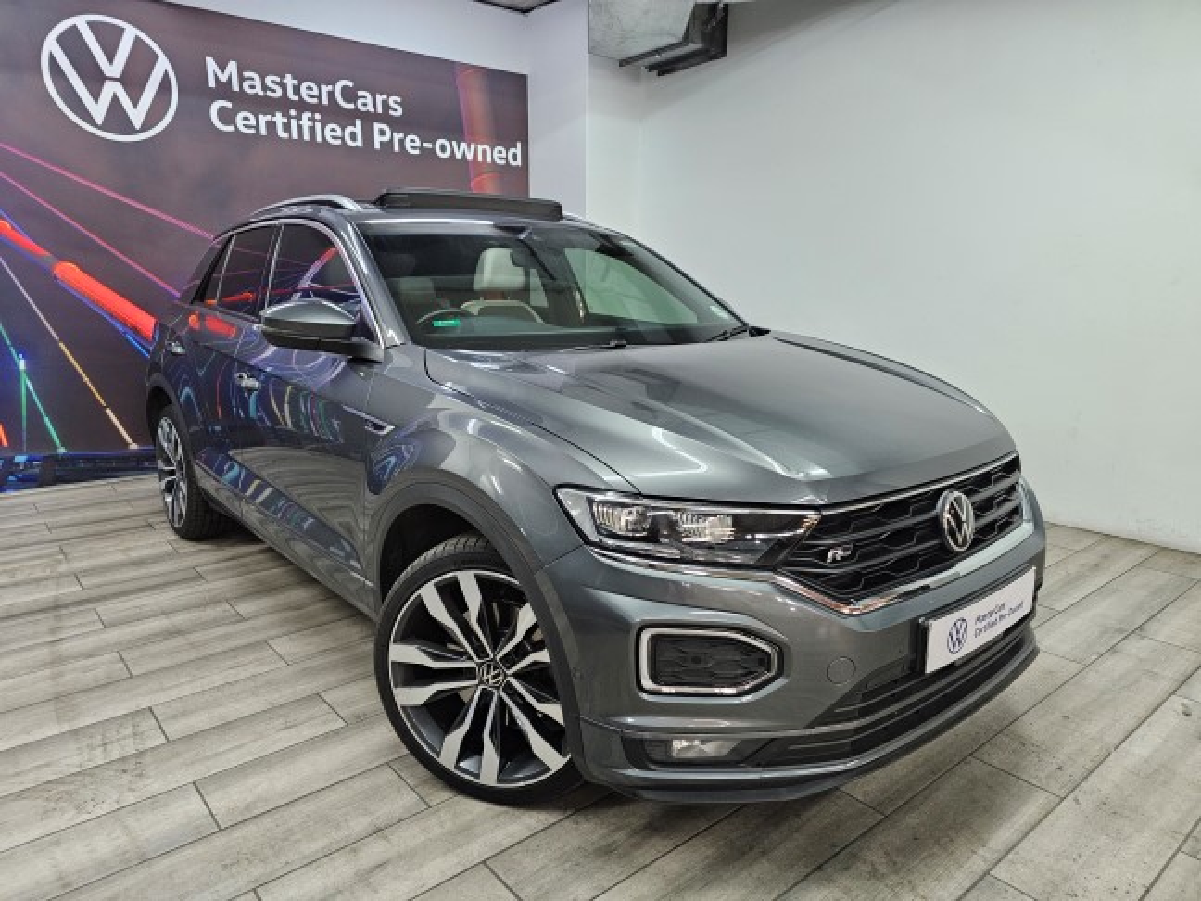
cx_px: 600
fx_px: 798
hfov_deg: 73.9
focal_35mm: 23
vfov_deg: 58.9
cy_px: 450
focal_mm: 6.3
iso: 500
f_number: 1.7
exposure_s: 1/100
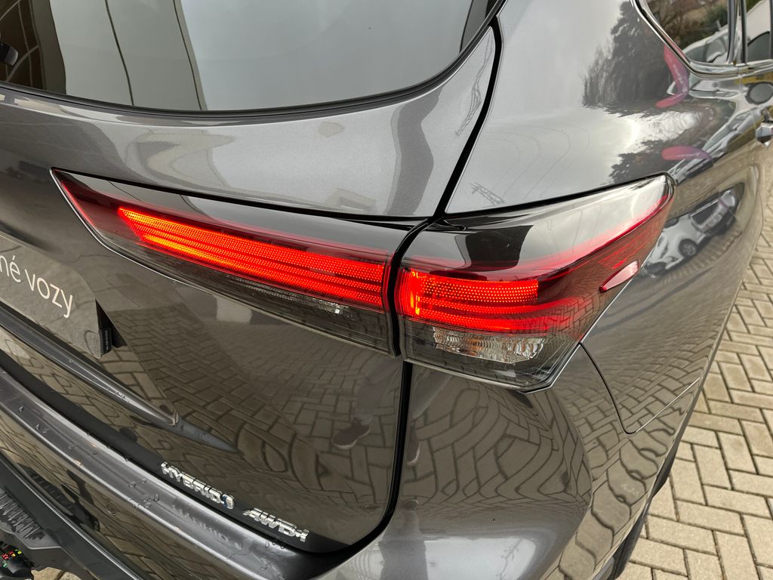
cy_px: 290
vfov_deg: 53.1
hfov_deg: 67.3
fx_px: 581
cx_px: 386
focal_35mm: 26
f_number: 1.6
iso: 80
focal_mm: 5.1
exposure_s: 1/121
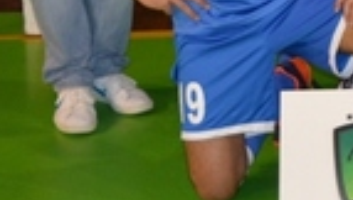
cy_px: -163
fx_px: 1481
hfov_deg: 13.0
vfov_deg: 7.5
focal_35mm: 158
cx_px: 496
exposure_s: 1/60
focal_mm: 24
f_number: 4
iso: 1000
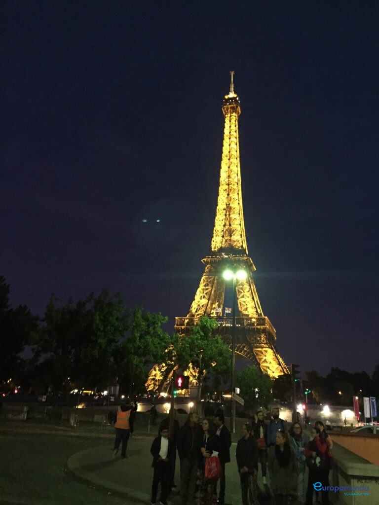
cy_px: 252
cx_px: 190
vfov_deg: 61.7
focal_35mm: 29
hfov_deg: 48.2
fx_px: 423
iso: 400
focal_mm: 4.15
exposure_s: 1/15
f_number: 2.2
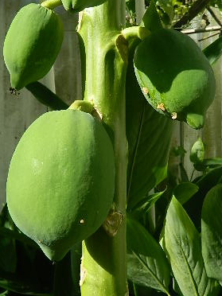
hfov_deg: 33.6
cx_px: 100
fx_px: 368
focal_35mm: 43
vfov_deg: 43.8
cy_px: 150
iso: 80
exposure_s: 1/640
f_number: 3.1
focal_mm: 4.5
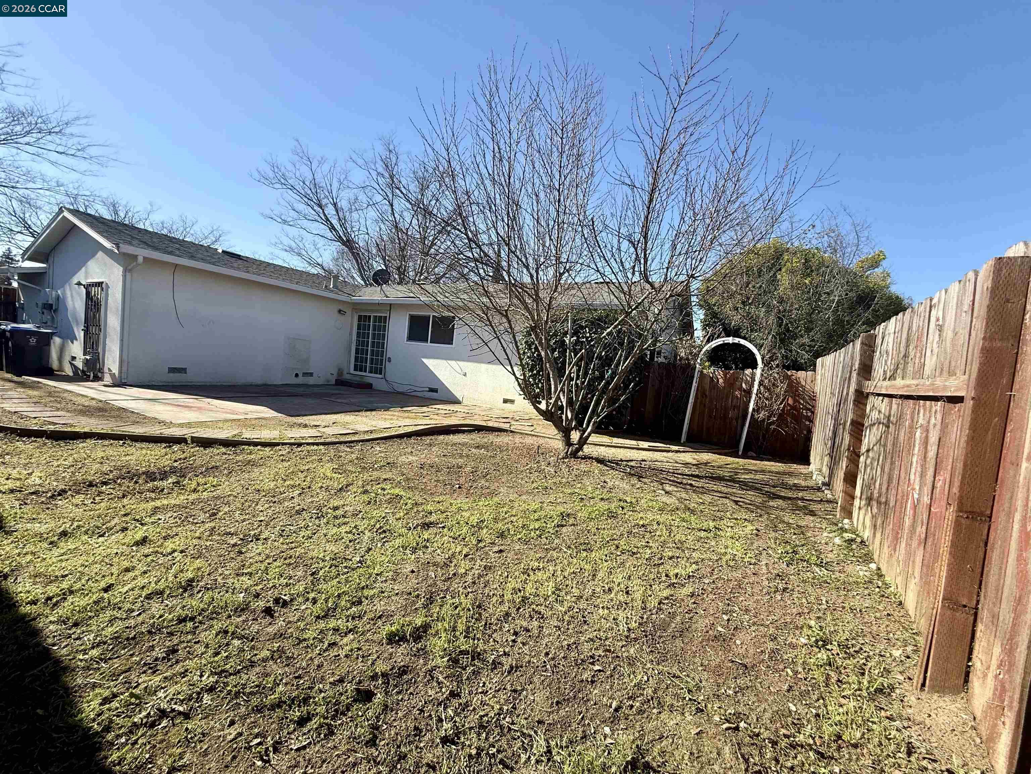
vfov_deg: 85.7
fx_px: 417
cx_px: 516
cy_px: 387
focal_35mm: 14
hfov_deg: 102.1
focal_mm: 2.22
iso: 50
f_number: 2.2
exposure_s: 1/914
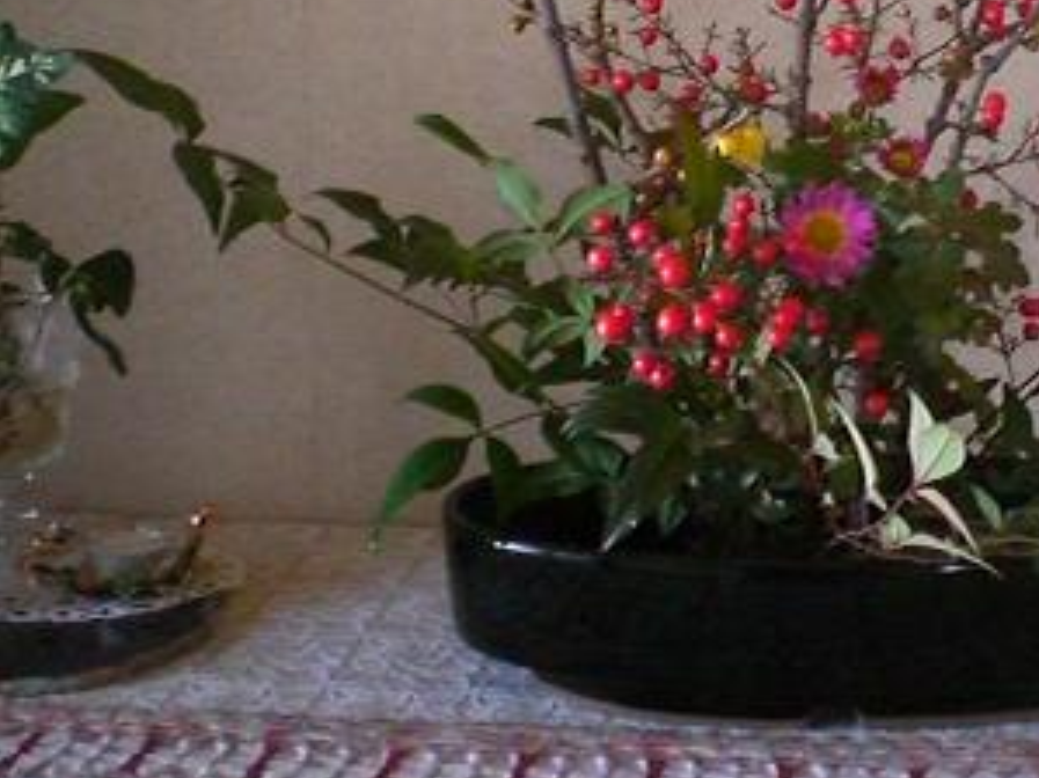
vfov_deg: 24.6
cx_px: 803
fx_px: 1770
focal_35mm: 59
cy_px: 215
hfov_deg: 32.0
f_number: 3.1
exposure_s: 1/40
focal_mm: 6.3
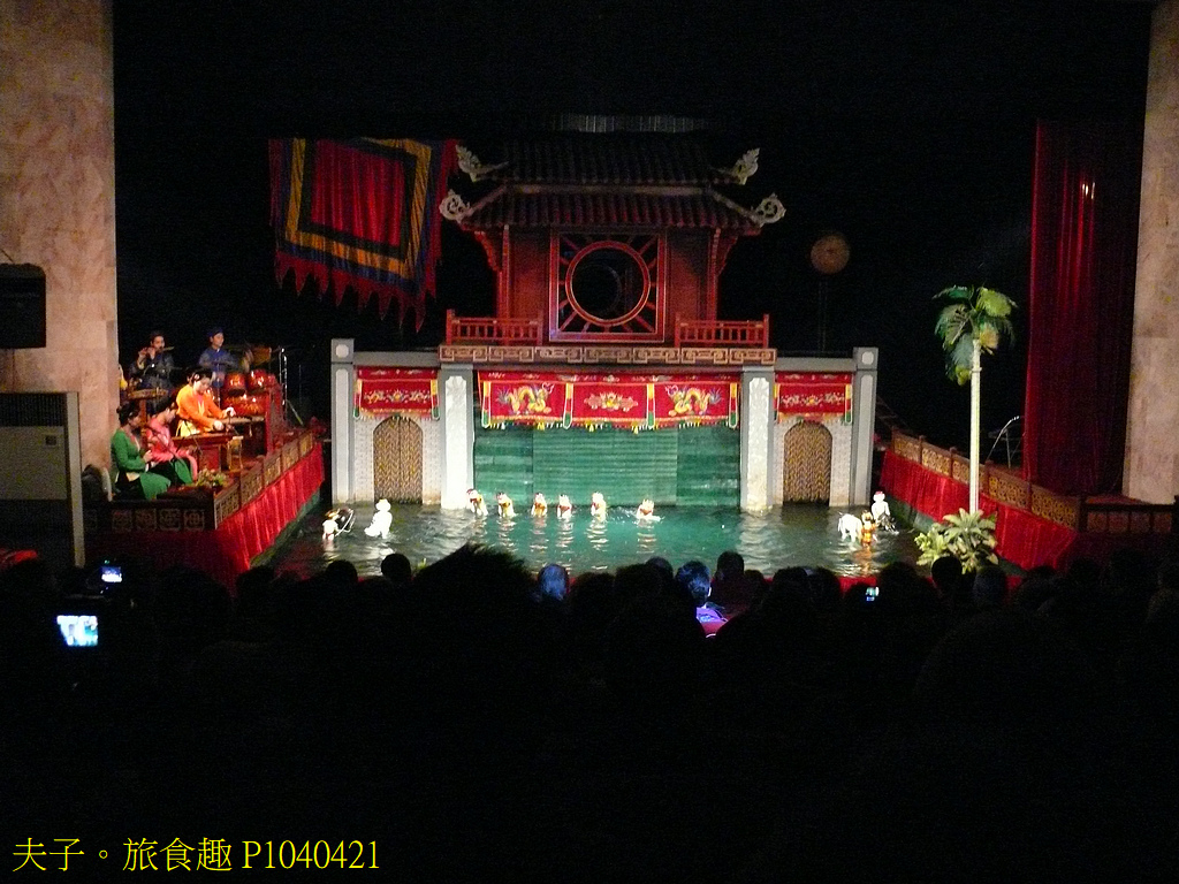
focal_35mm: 35
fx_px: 1192
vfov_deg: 40.7
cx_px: 590
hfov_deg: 52.6
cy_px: 442
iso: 800
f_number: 2.8
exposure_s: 1/13
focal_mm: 7.4
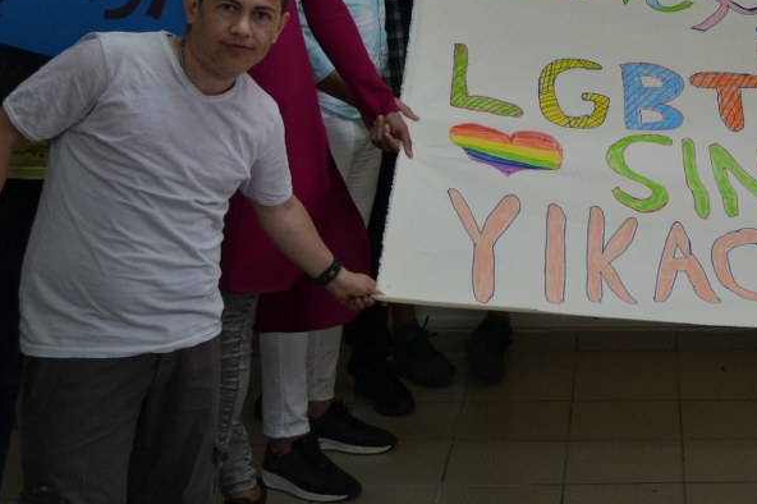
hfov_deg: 20.9
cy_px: -24
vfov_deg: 14.3
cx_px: 775
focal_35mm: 94
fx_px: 1977
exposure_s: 1/80
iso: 400
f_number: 4.5
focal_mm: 29
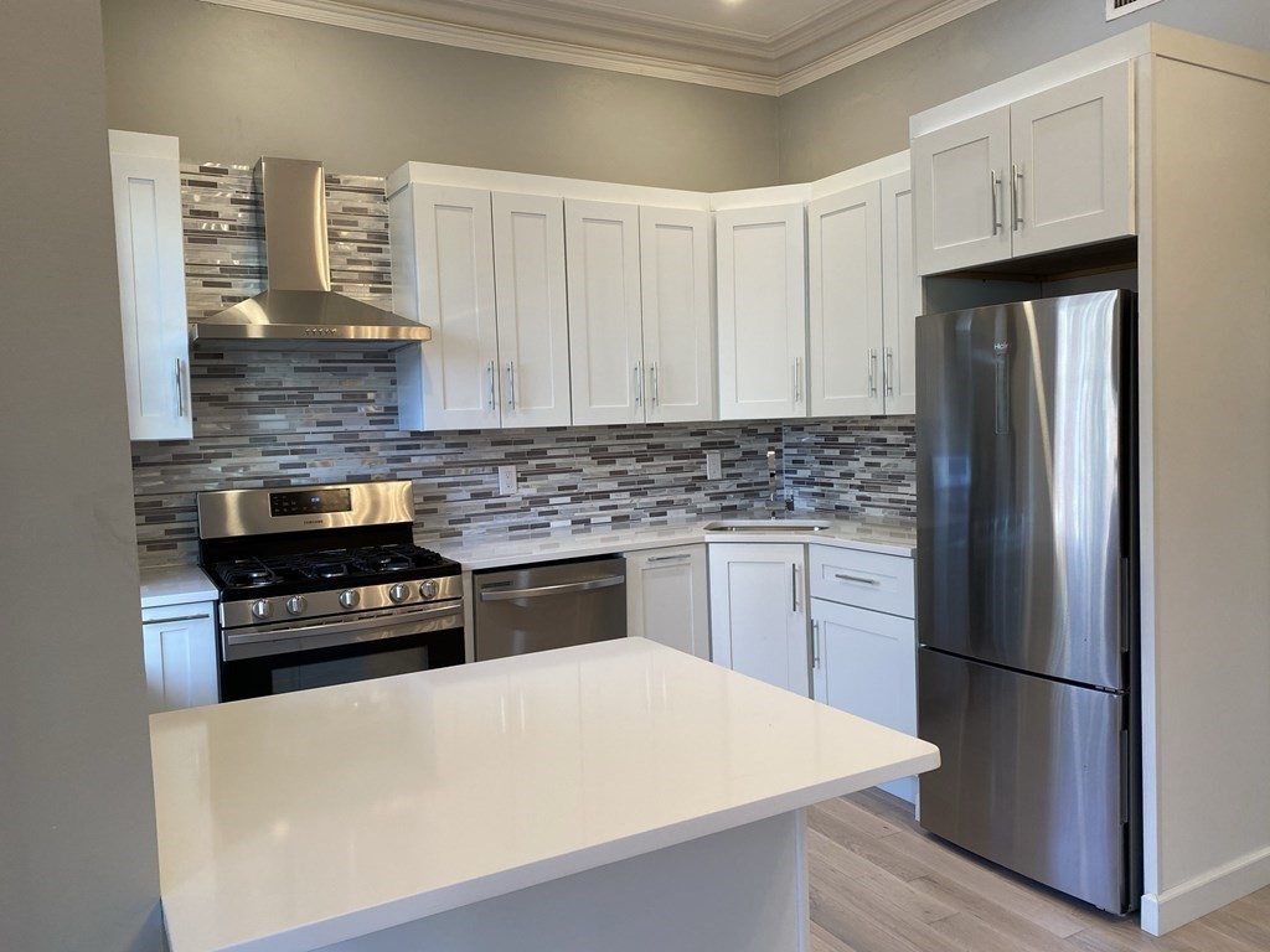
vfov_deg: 53.1
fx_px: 954
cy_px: 476
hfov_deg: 67.3
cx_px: 635
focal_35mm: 26
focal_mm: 4.25
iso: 100
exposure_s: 1/120
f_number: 1.8
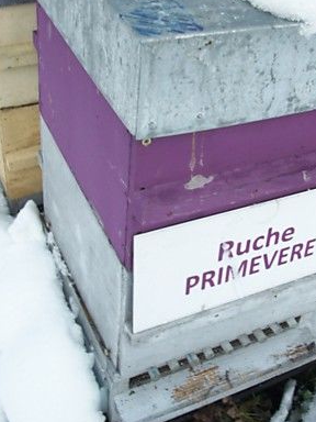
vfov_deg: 38.1
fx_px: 609
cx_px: 228
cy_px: 176
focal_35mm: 50
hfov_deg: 28.8
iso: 80
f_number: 2.9
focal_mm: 5.7
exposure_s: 1/80
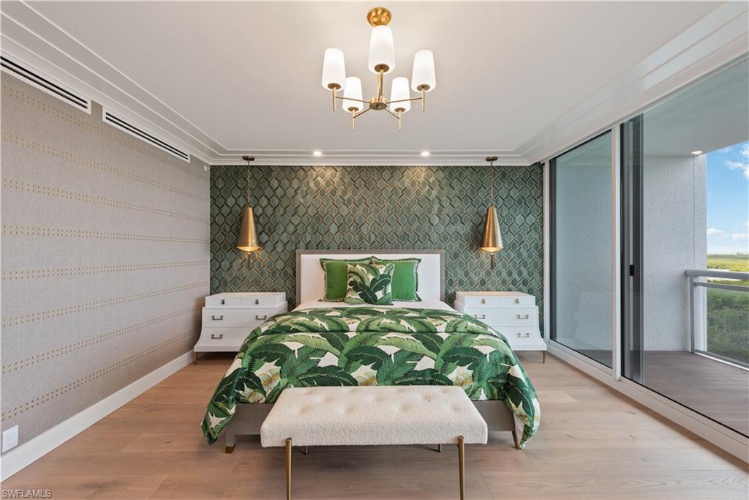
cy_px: 250
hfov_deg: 100.4
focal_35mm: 15
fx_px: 312
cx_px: 374
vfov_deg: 77.3
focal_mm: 15
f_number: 9
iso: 320
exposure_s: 1/8
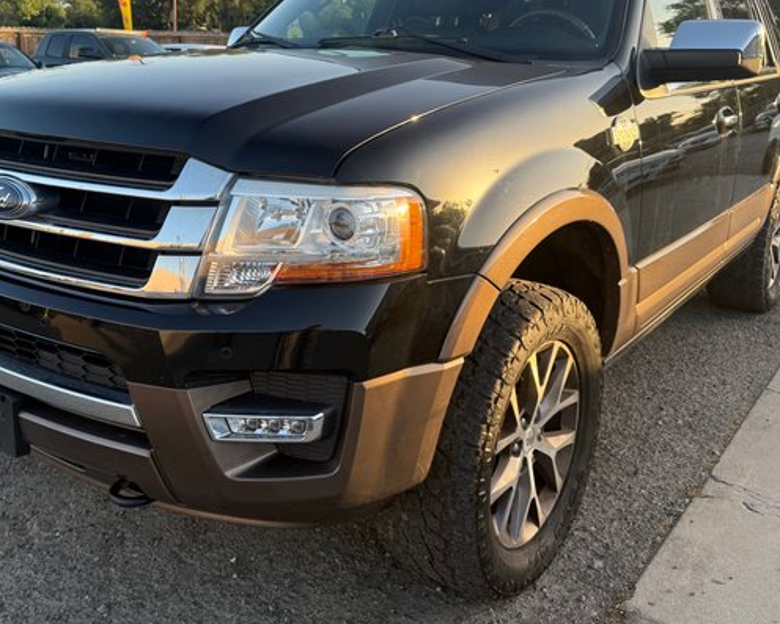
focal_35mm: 34
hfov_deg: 52.7
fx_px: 785
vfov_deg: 43.0
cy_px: 225
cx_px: 338
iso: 100
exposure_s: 1/695
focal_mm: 6.76
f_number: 1.78
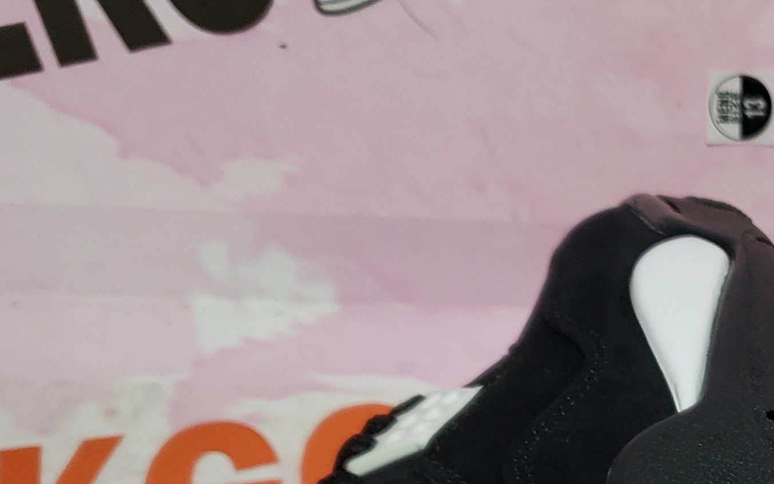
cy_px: 705
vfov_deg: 14.9
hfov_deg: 23.9
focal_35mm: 82
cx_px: 805
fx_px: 1730
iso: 50
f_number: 1.5
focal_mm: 4.3
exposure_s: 1/612
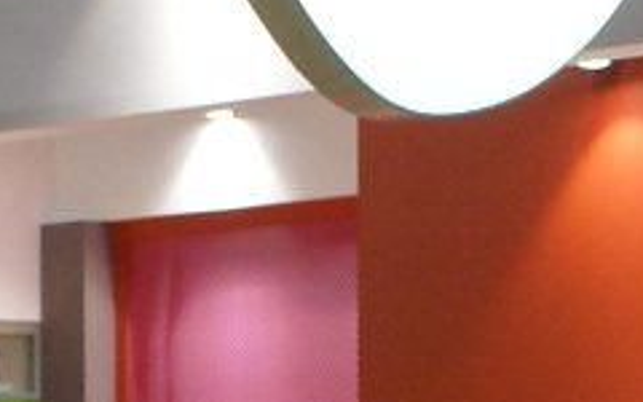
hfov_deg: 6.6
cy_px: 571
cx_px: 249
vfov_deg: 4.1
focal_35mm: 318
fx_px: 5573
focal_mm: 26
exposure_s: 1/40
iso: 200
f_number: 4.5
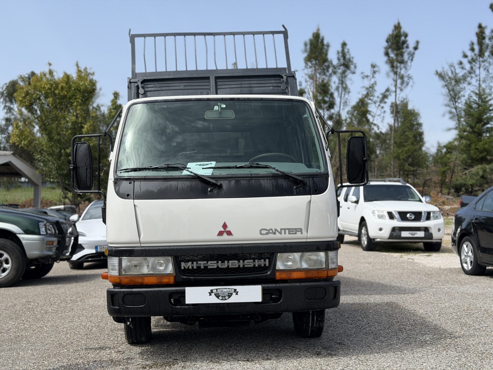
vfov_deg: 30.3
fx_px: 684
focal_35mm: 48
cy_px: 185
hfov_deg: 39.7
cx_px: 246
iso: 64
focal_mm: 6.76
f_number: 1.78
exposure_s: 1/3704
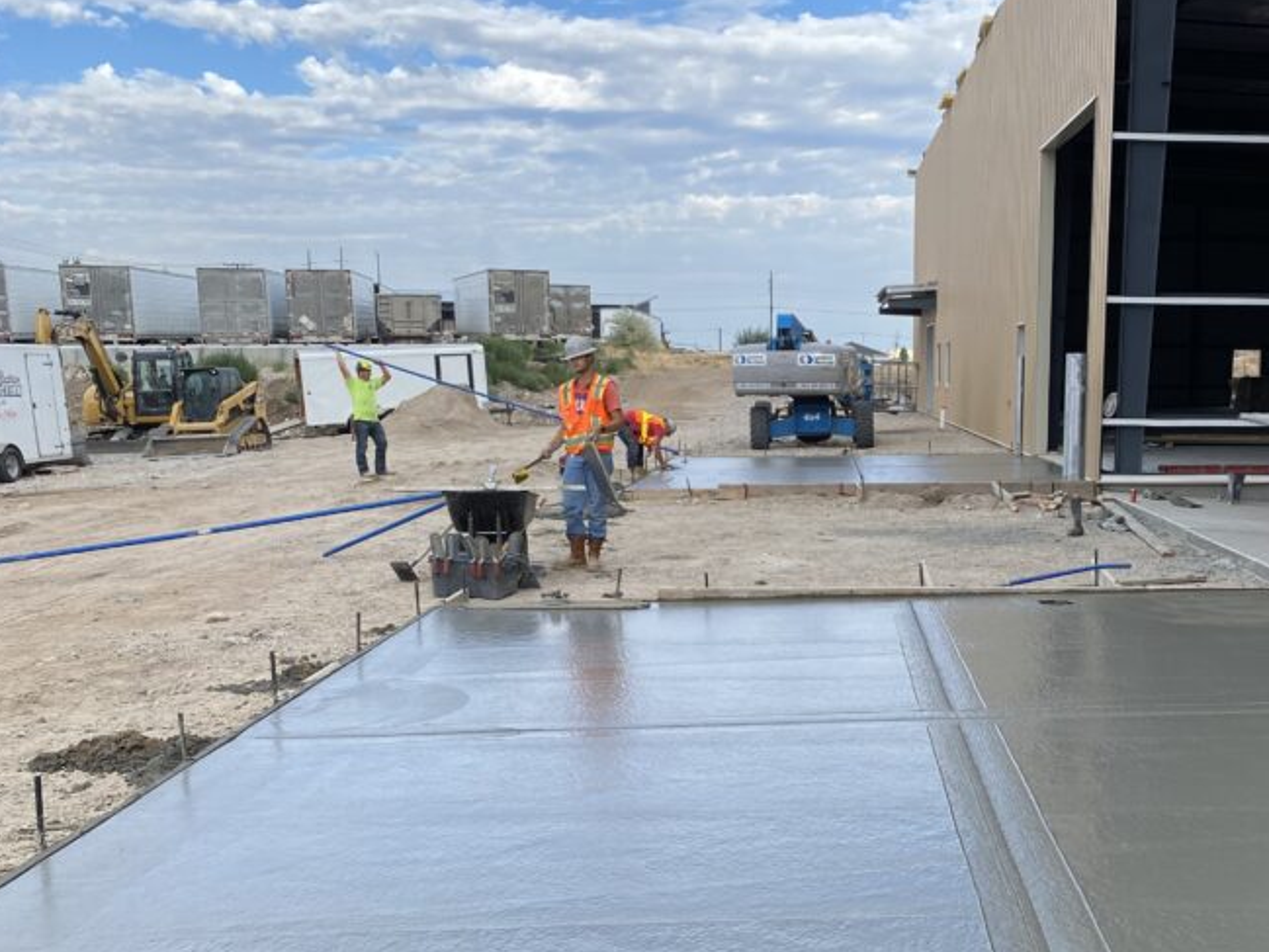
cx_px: 927
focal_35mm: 41
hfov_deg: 44.5
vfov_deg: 34.9
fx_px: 1503
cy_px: 614
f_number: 1.8
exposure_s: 1/1025
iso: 32
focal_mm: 4.25
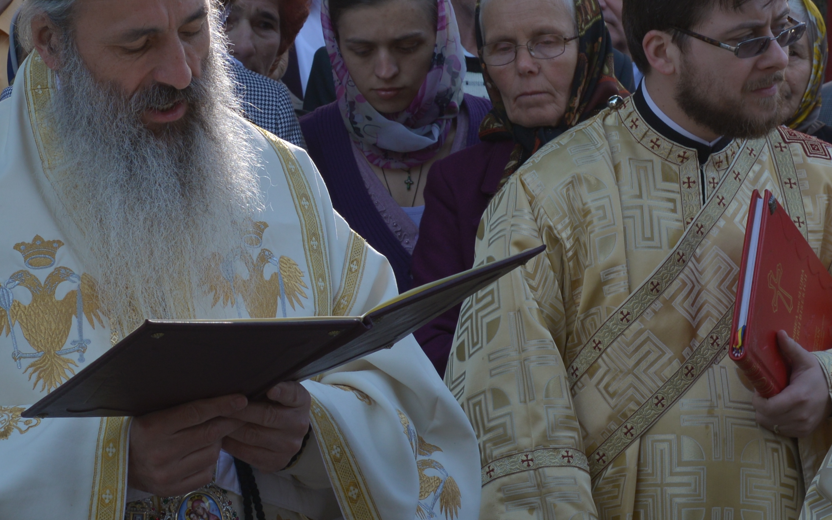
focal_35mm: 120
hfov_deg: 17.3
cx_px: 186
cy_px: 187
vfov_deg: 10.9
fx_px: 2721
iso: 200
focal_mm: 48
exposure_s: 1/200
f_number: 7.1
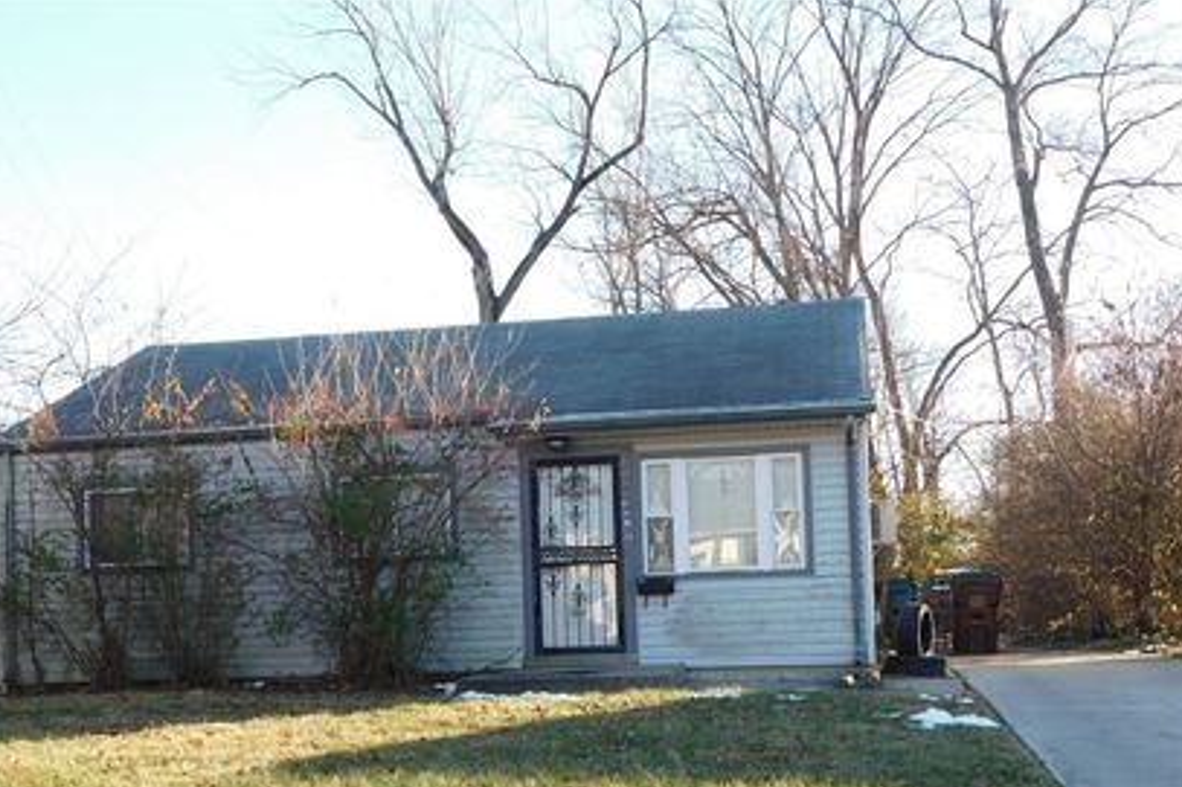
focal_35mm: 46
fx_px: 1510
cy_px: 542
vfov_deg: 29.0
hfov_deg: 42.7
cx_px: 537
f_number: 3.5
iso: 125
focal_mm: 6.3
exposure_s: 1/250
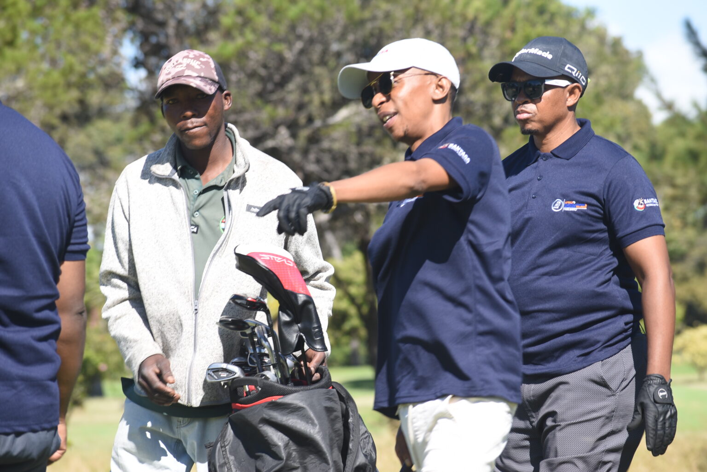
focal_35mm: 278
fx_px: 5454
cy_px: 236
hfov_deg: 7.4
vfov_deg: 5.0
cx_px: 354
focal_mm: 185
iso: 100
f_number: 8
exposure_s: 1/160
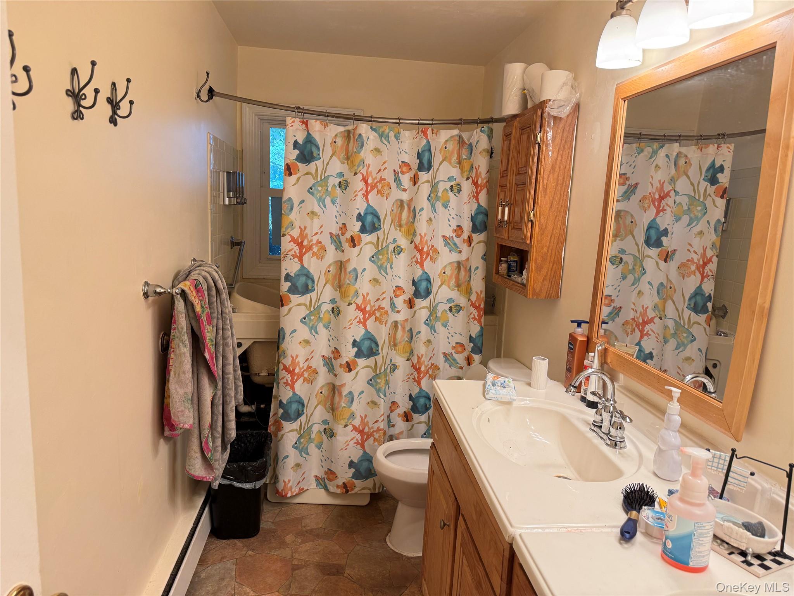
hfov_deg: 71.6
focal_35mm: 24
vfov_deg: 56.8
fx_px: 550
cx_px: 397
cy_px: 298
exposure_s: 1/120
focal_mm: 6.76
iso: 125
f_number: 1.78
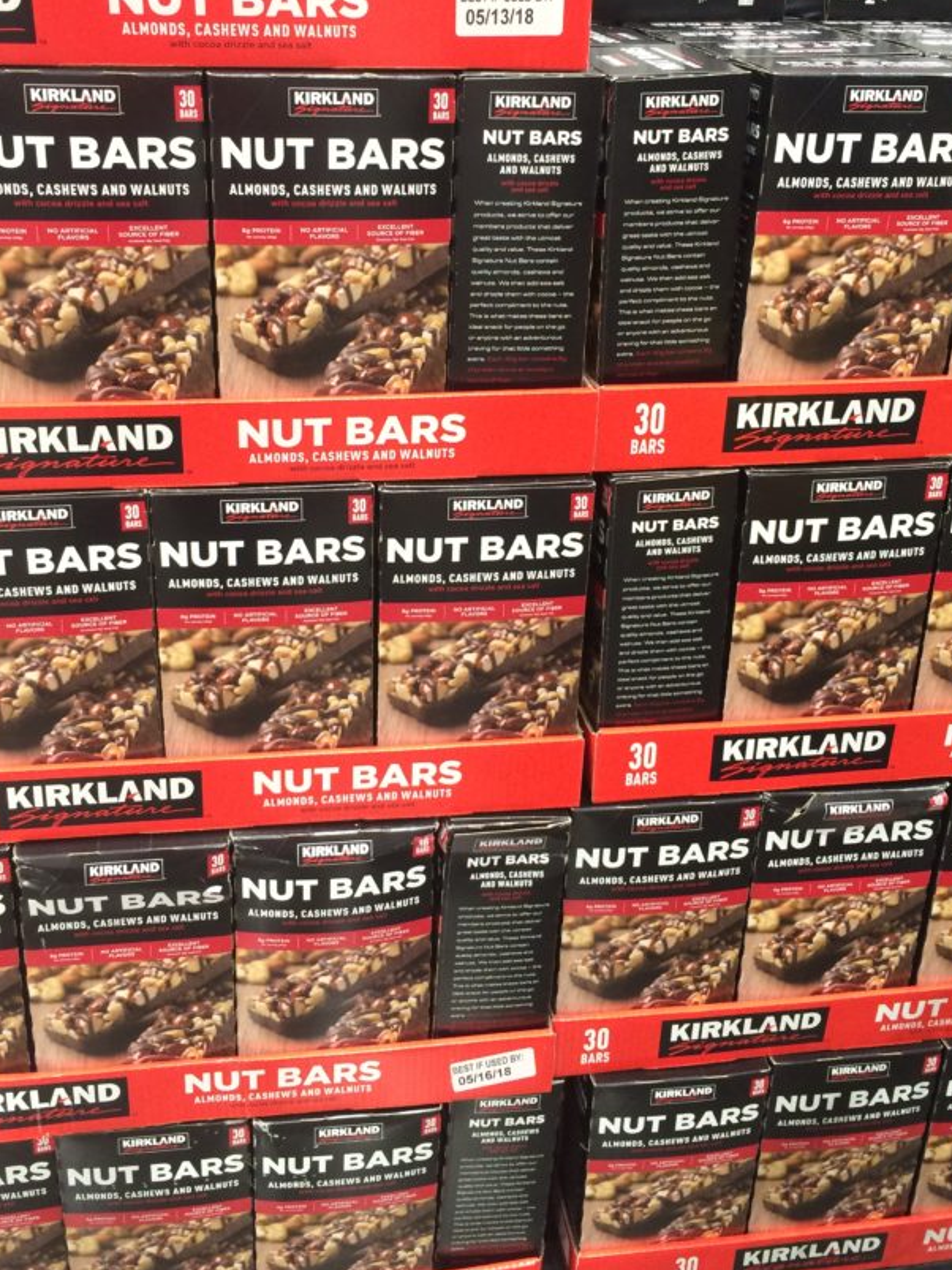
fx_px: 1357
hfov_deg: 38.6
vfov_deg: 49.6
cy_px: 465
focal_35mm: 37
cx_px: 443
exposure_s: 1/30
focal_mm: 4.15
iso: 125
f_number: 2.2
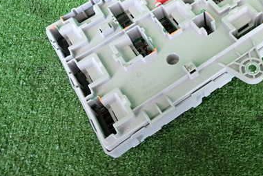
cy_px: 46
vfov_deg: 32.1
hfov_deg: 45.9
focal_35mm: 41
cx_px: 193
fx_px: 300
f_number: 2
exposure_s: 1/30
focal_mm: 4.5
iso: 320
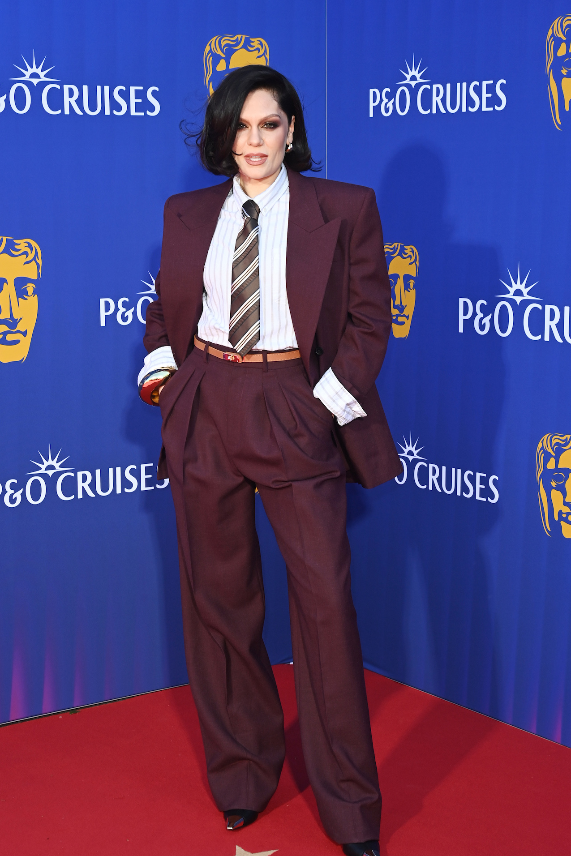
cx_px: 280
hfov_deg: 20.0
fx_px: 1617
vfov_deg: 29.7
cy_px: 442
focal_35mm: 68
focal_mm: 65
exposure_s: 1/250
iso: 320
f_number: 7.1
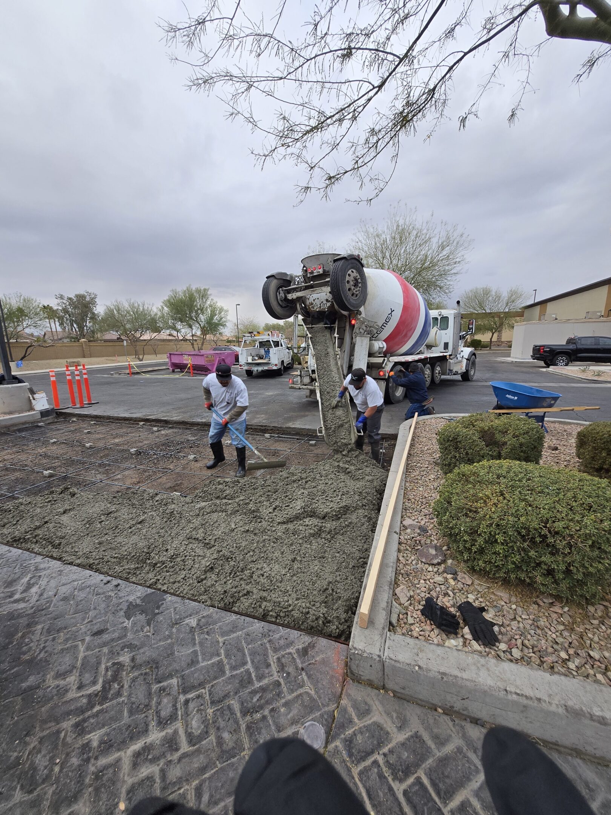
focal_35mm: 13
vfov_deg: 106.2
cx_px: 306
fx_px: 306
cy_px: 408
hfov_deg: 89.9
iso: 25
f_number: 2.2
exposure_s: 1/306
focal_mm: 1.7
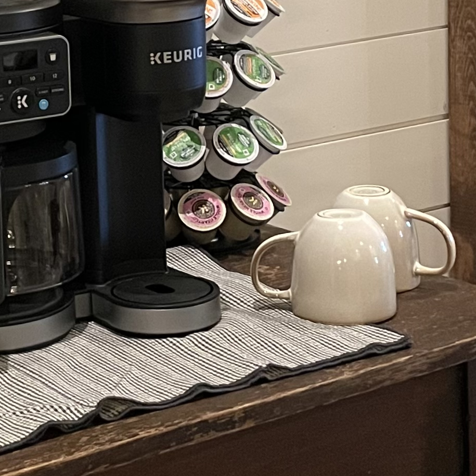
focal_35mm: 70
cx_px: -12
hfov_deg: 23.5
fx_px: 1089
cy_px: 183
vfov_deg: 24.6
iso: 500
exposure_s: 1/30
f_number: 1.6
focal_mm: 4.2
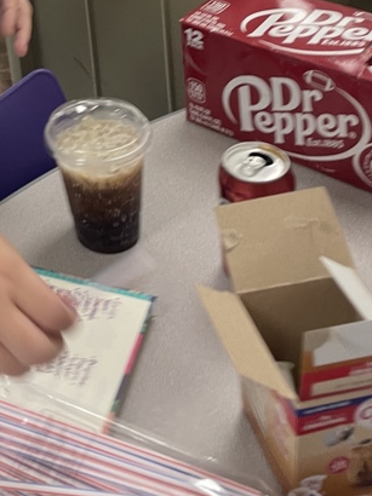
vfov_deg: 26.7
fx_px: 932
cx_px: -44
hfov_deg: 21.3
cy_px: -91
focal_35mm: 65
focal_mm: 4.2
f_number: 1.6
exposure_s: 1/92
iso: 125
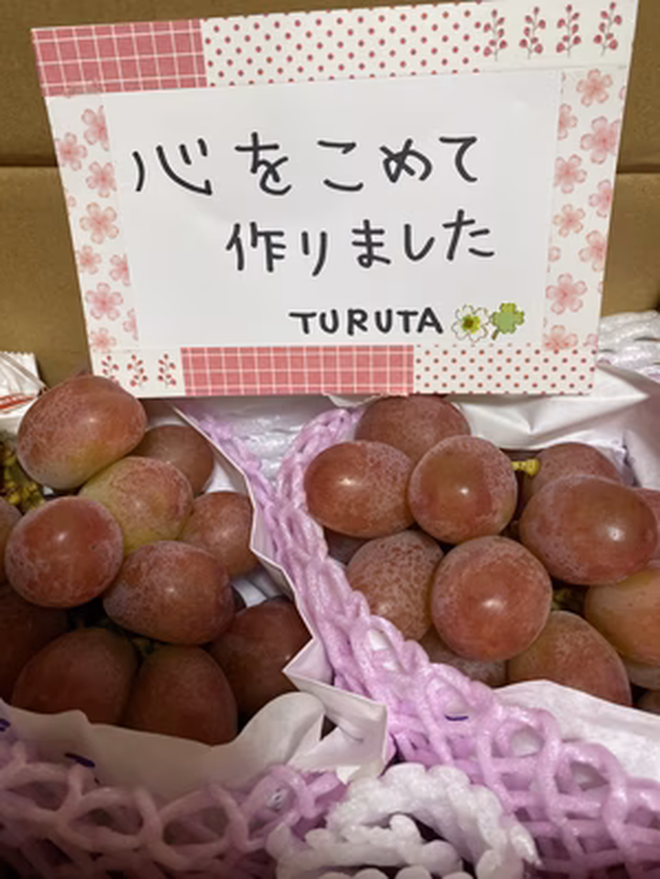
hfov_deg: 53.1
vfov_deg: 67.3
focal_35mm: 26
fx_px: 661
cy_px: 440
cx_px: 330
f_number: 1.8
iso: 125
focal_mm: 4.25
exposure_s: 1/107
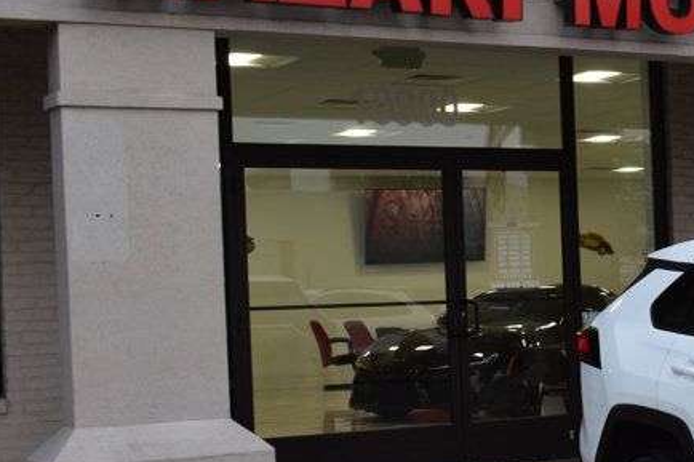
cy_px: 334
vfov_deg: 16.0
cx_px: 763
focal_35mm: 85
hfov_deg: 22.6
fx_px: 1638
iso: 400
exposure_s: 1/80
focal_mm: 24
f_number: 8
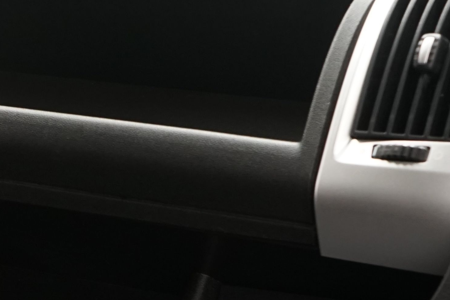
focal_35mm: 118
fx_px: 1475
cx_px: -185
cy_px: 238
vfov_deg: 11.6
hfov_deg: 16.1
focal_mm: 29
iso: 800
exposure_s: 1/6
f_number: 5.6
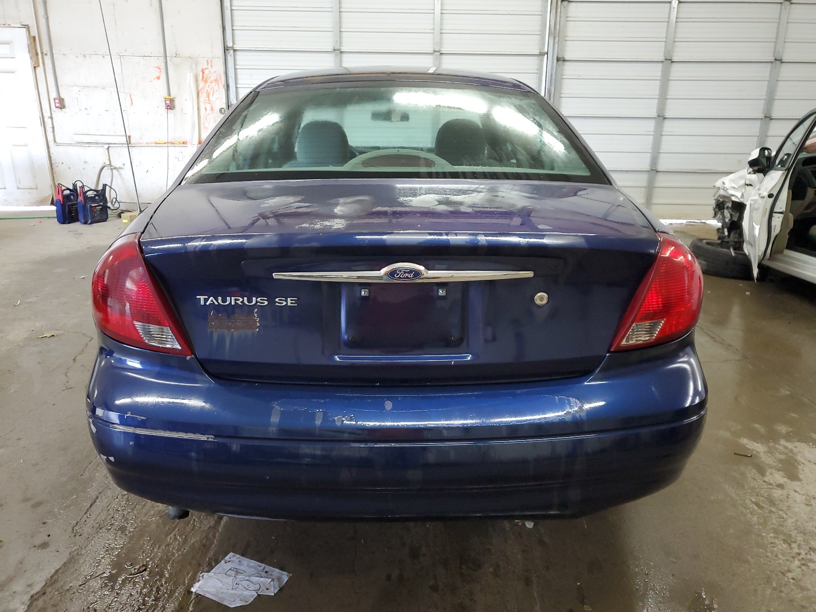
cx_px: 408
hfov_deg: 67.3
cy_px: 306
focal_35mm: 26
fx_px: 613
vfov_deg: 53.1
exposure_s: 1/60.2
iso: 203
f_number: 1.5
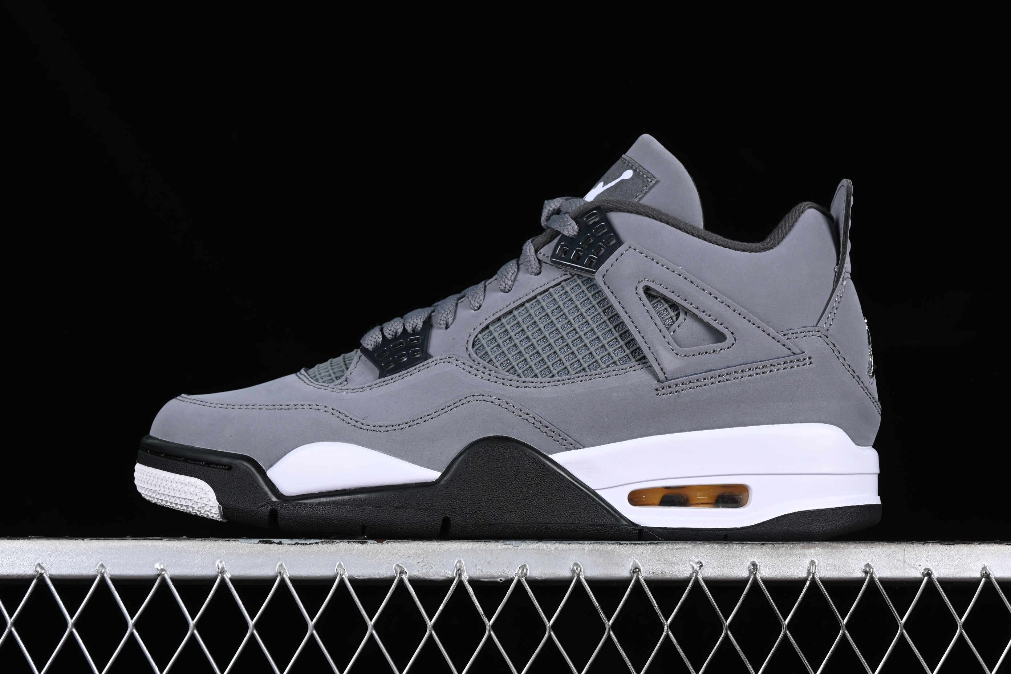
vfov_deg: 18.2
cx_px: 506
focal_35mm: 75
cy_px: 337
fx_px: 2106
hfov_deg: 27.0
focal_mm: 50
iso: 160
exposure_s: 1/60
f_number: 8
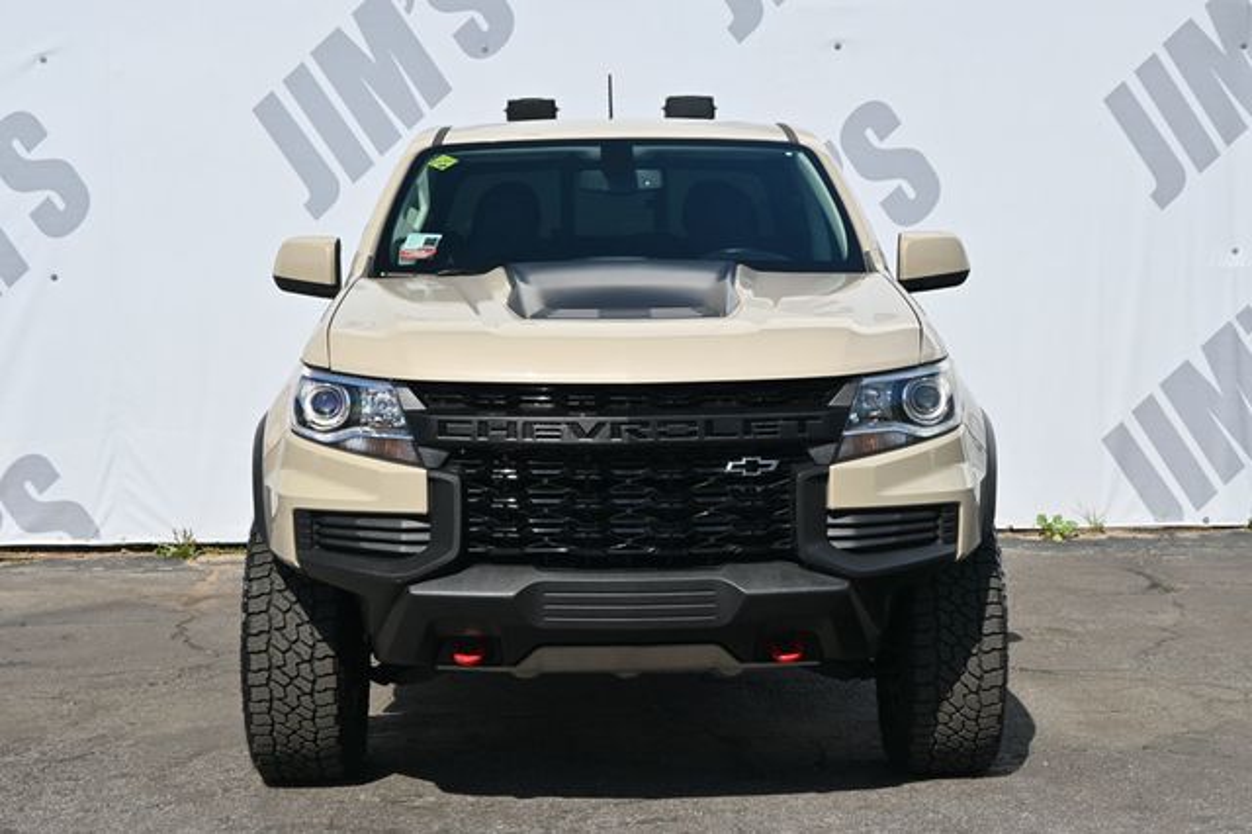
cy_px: 417
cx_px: 626
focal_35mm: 69
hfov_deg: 29.3
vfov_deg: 19.7
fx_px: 2398
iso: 100
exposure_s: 1/320
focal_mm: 46
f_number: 6
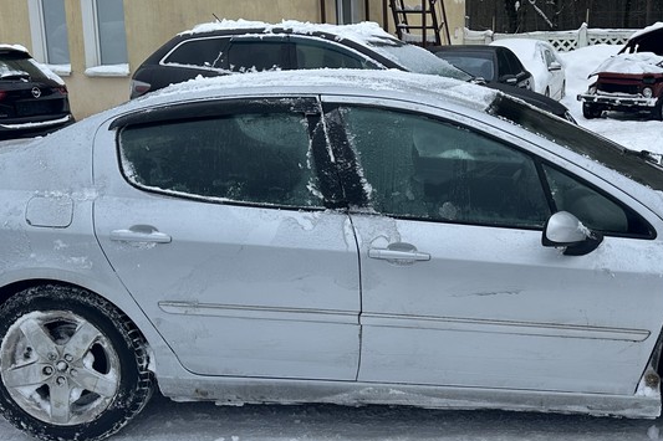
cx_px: 458
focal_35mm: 48
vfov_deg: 28.0
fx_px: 884
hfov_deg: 40.5
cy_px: 250
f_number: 1.78
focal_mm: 6.86
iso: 80
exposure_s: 1/1304
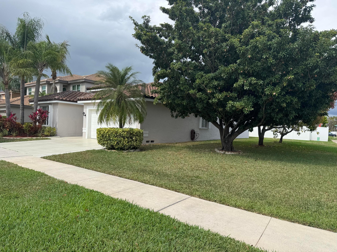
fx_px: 234
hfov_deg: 71.6
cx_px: 168
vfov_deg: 56.8
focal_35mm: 24
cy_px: 126
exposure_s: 1/3597
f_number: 1.78
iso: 80
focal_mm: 6.76
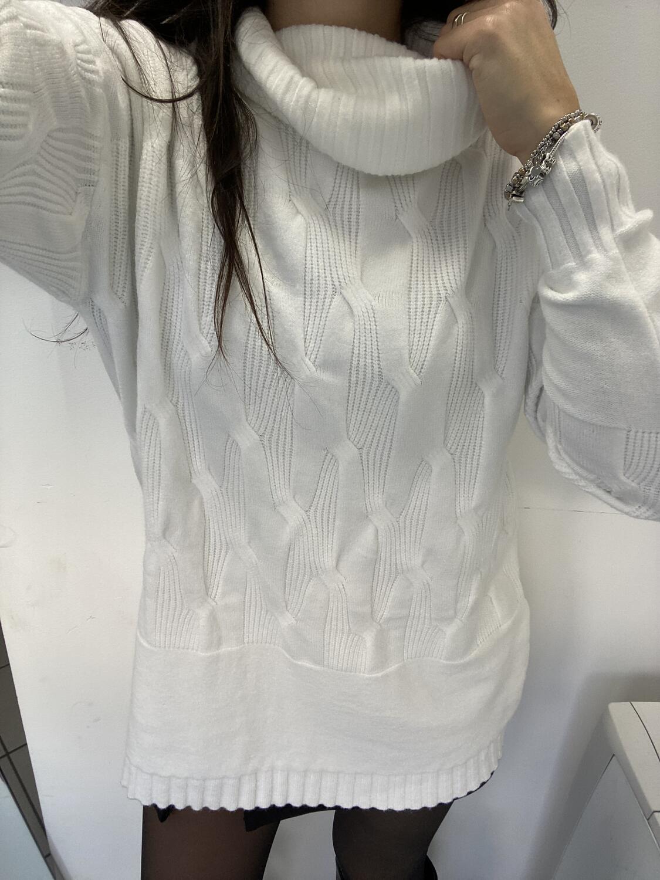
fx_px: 585
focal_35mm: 23
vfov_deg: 73.9
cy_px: 440
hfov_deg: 58.9
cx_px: 330
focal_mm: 2.71
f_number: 2.2
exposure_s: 1/101
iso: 100
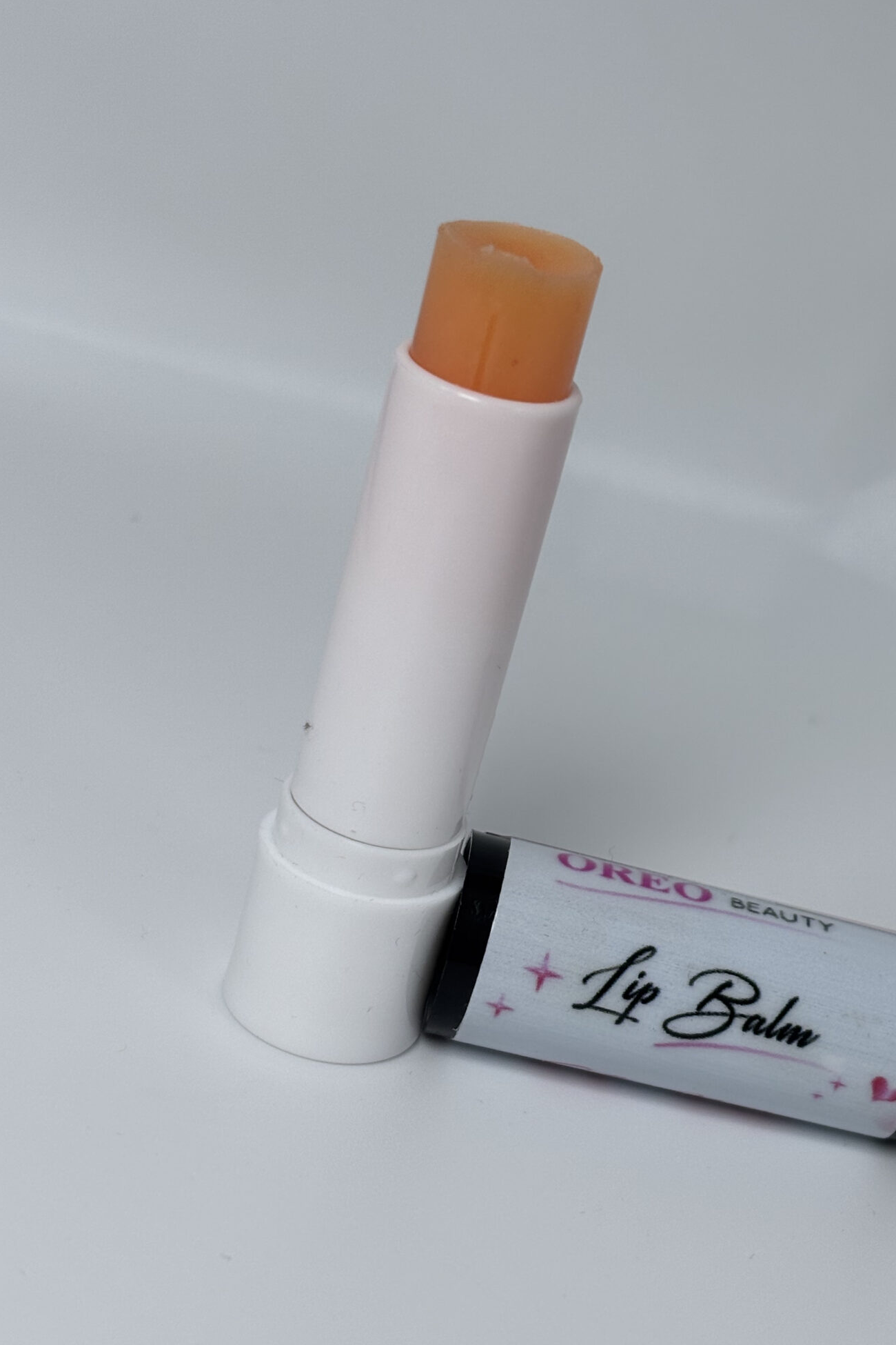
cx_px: 604
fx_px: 2650
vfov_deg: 28.4
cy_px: 733
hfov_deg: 19.1
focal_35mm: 71
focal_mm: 5.96
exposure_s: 1/844
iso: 32
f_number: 1.6
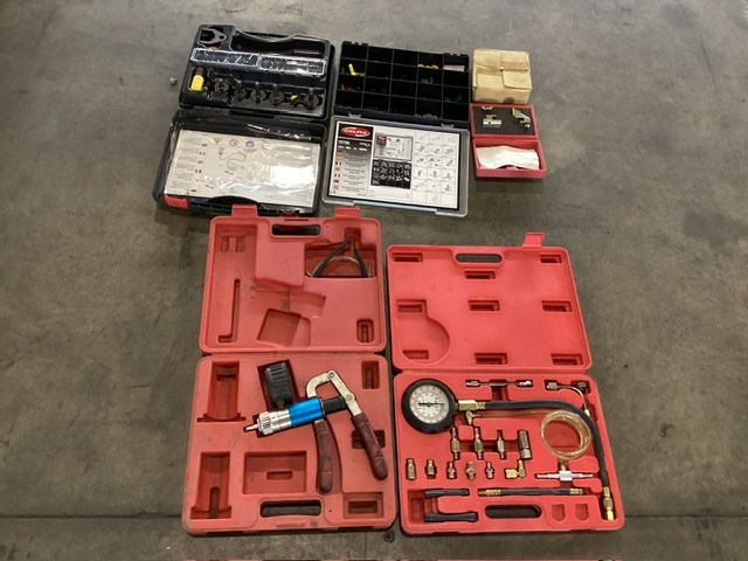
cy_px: 280
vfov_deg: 45.4
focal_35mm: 31
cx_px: 374
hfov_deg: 58.4
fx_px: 670
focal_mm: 3.3
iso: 320
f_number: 2.4
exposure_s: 1/60
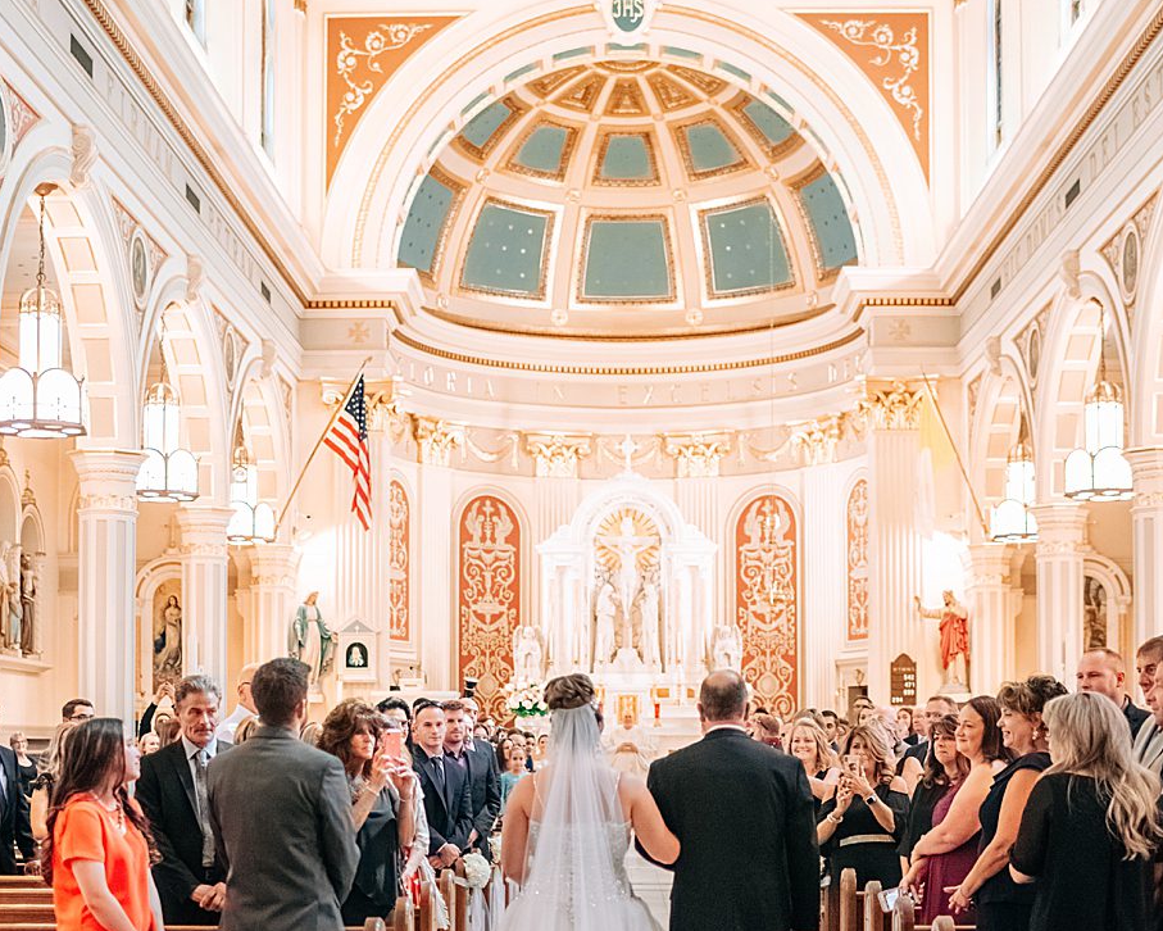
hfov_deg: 36.6
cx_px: 578
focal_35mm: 51
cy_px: 566
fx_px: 1756
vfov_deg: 29.6
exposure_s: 1/160
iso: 1600
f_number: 1.8
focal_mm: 35
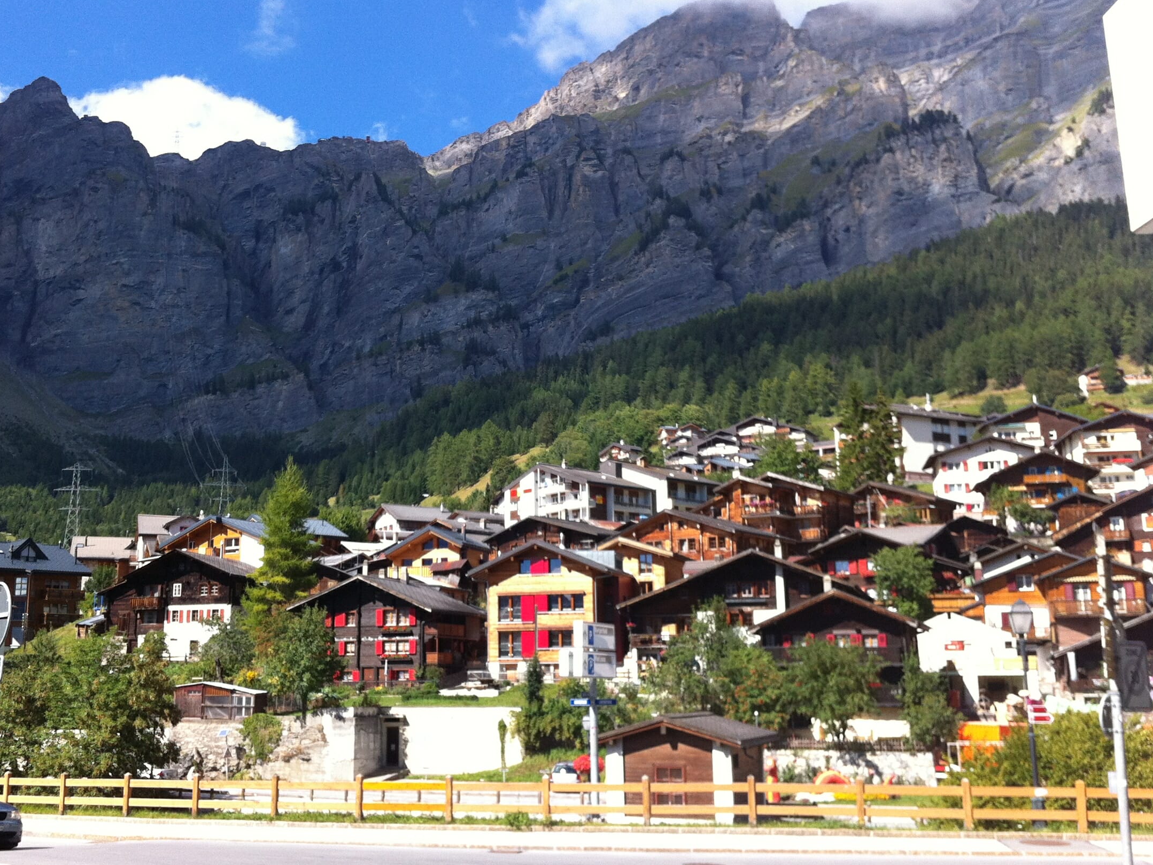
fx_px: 1399
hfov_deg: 44.7
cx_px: 492
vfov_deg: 34.3
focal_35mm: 42
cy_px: 412
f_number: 2.8
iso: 80
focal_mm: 3.85
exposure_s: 1/603
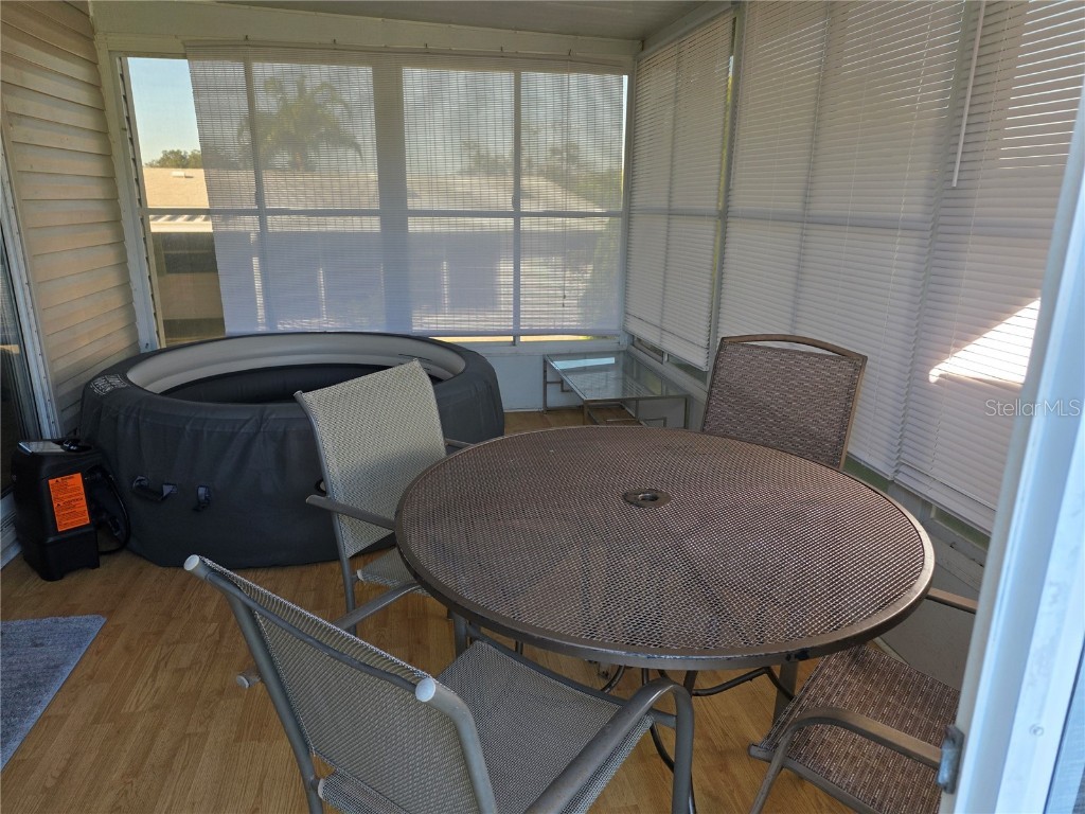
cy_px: 407
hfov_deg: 73.9
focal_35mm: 23
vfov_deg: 58.9
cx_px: 542
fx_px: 721
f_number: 1.7
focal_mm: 6.25
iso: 40
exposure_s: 1/180
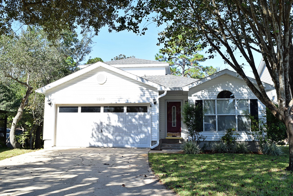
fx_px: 256
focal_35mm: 32
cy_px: 98
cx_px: 146
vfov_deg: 41.7
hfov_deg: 59.5
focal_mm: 21
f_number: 16
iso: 200
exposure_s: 1/50
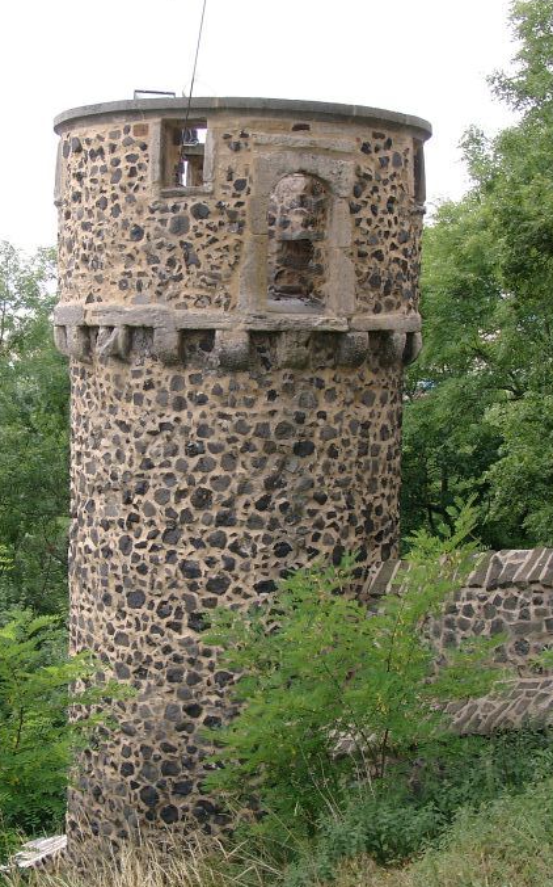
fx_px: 1424
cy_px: 474
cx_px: 224
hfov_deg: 22.0
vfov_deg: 34.5
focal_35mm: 59
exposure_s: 1/87.8
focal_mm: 9.82
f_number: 4
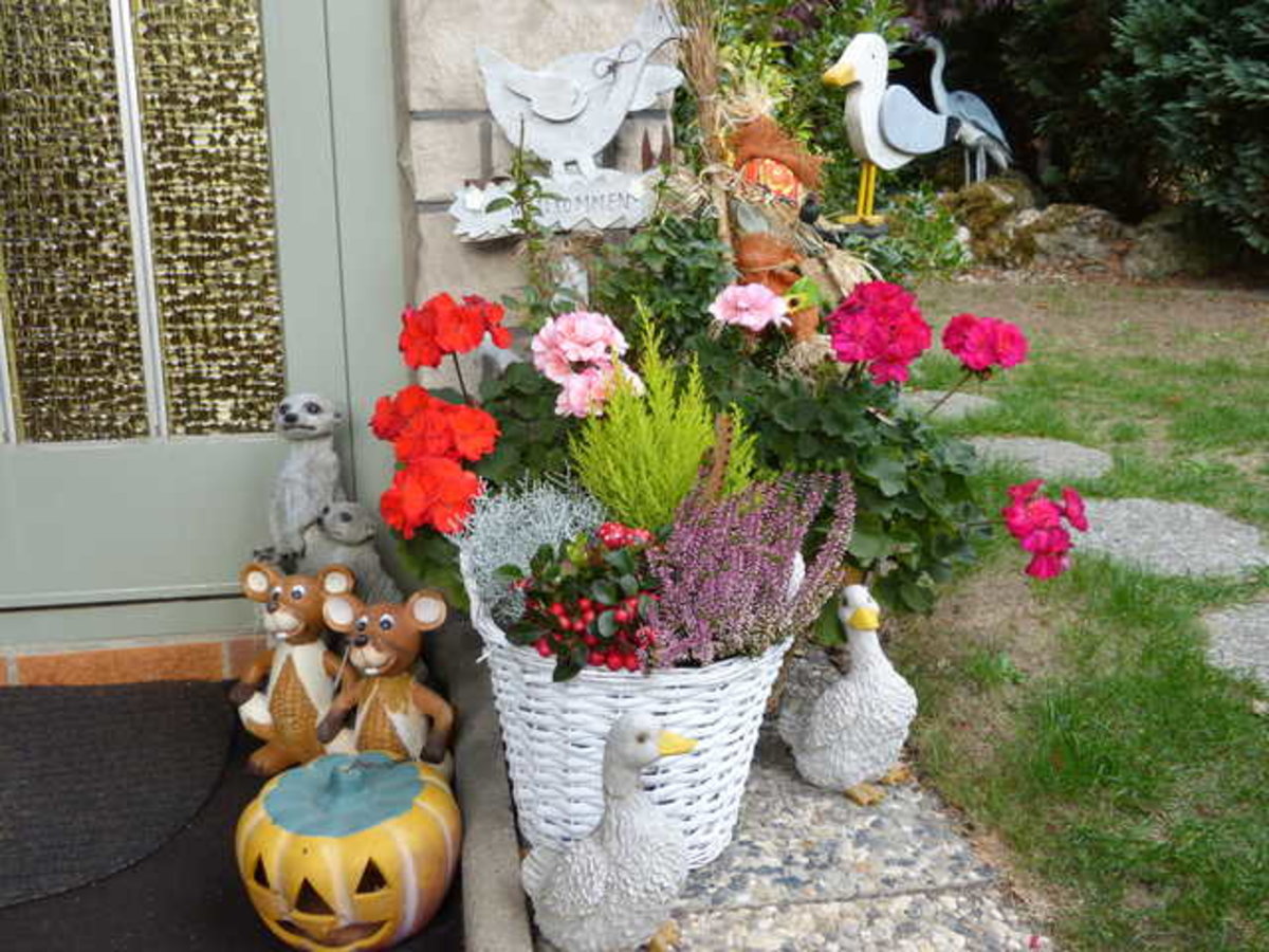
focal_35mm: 34
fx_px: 1246
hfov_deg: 54.0
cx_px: 634
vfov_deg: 41.8
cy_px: 476
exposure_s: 1/100
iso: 100
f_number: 3.5
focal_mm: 6.1
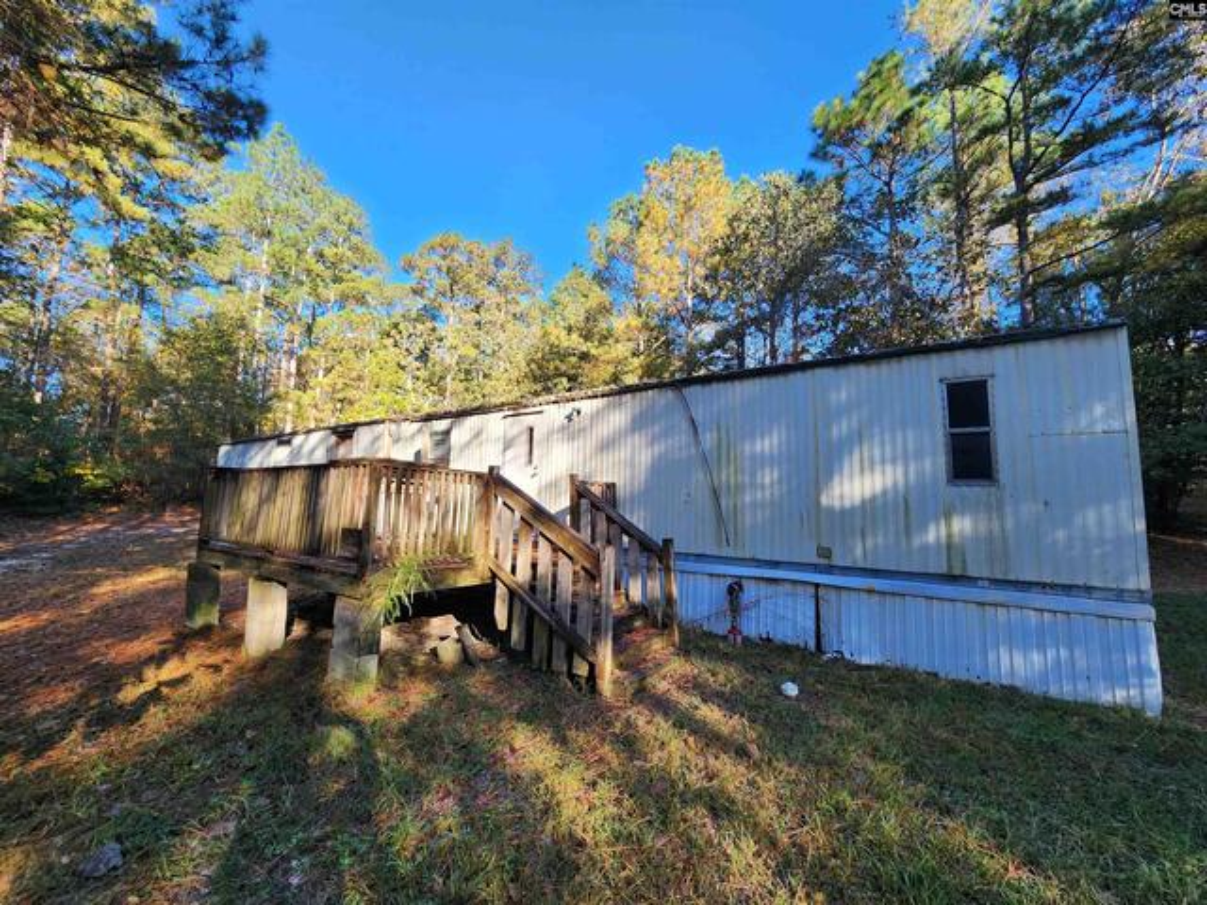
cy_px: 452
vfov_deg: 89.9
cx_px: 604
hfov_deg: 106.2
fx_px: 453
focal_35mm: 13
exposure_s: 1/249
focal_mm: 2.2
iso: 50
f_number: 2.2
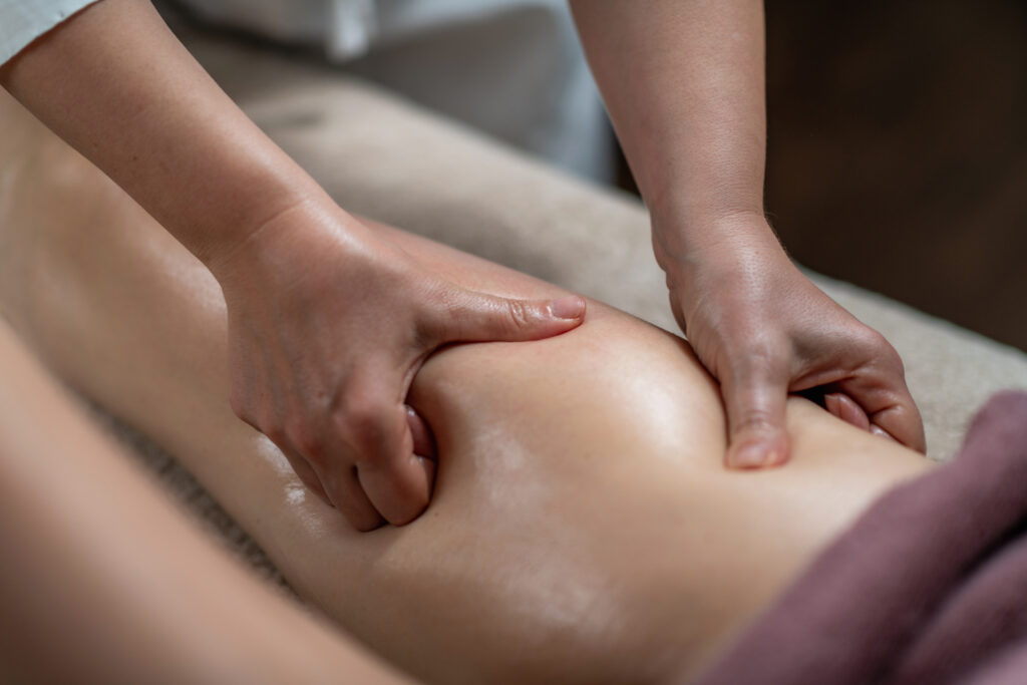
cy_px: 342
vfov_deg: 16.1
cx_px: 514
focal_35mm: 85
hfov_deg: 23.9
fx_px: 2425
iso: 200
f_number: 2
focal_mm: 85
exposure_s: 1/200
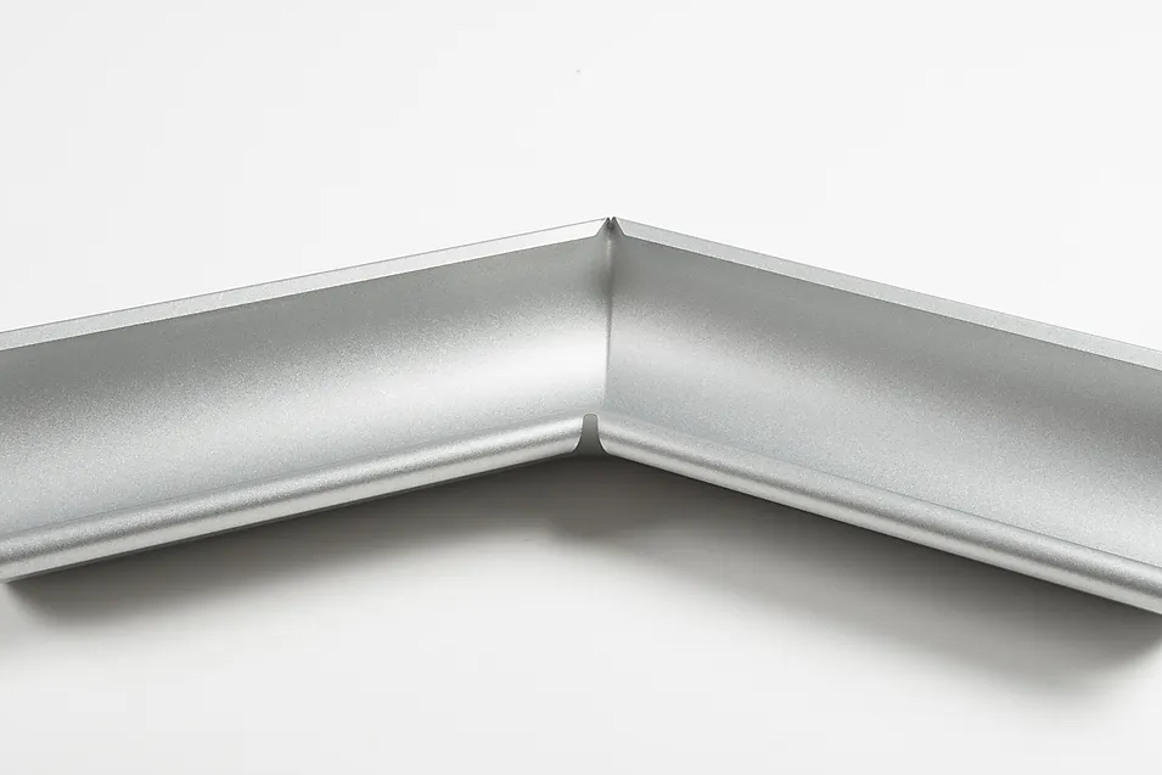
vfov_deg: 20.3
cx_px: 594
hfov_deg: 30.1
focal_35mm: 67
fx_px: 2163
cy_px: 433
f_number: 16
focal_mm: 50
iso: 100
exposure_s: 1/125
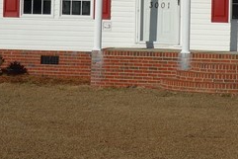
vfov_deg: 7.9
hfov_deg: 12.0
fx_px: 1131
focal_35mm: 171
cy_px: -70
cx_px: 135
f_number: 7.1
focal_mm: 14.07
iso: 125
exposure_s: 1/800
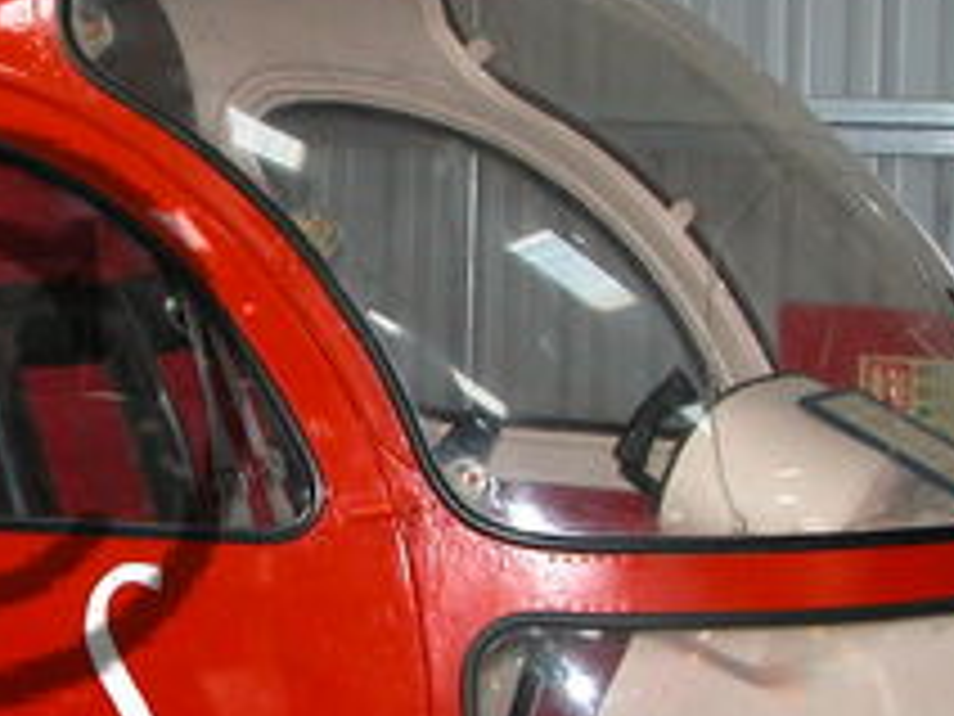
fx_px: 3638
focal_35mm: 132
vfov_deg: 11.2
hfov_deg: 14.6
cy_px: 419
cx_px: -58
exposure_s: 1/60
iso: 200
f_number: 2.8
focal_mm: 8.9
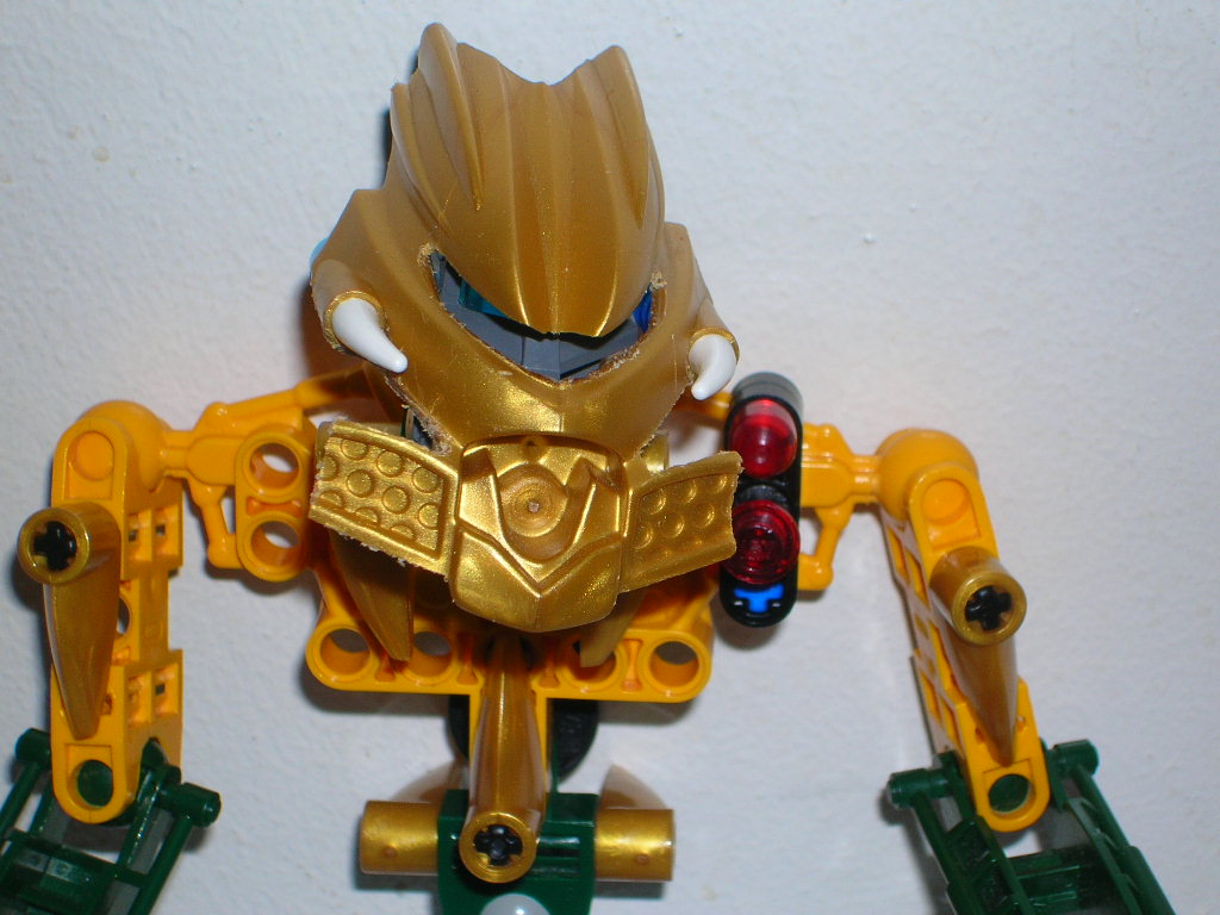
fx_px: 3701
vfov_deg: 14.1
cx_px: 610
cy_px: 458
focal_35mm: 105
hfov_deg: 18.7
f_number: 4.9
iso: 50
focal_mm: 17.4
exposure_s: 1/60.1
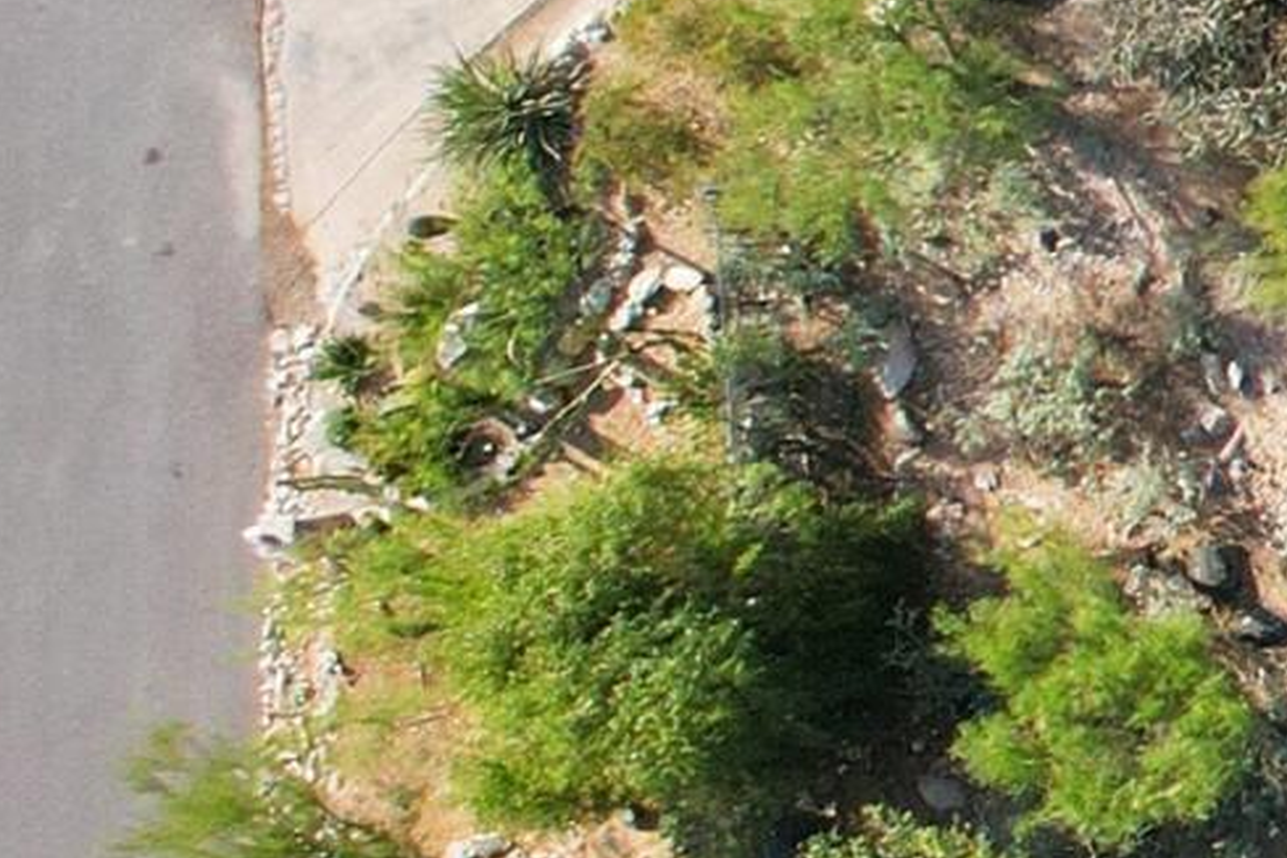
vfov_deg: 10.0
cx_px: 3737
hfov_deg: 10.8
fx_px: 4826
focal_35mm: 135
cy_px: -105
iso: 140
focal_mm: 8.4
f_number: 2.8
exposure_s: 1/800
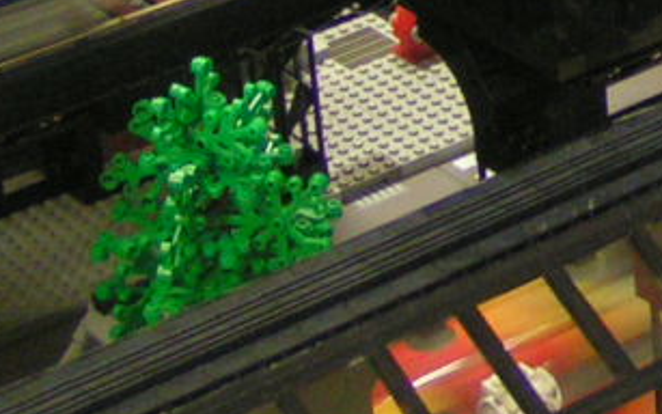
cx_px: 985
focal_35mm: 168
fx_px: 3032
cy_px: -334
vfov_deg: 7.6
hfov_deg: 11.9
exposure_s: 1/8
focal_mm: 5.8
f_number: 2.8
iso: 200
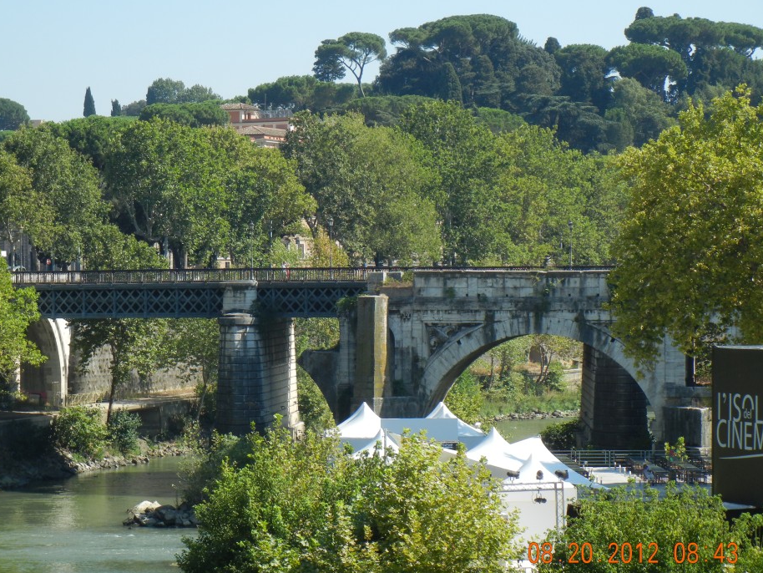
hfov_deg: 13.2
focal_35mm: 149
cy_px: 299
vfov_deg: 10.0
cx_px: 363
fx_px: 3285
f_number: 4.6
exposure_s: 1/506
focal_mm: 24
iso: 160
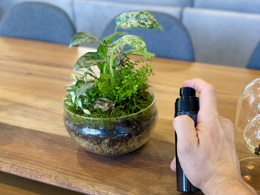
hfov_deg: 67.3
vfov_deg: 53.1
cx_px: 130
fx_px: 195
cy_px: 98
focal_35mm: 26
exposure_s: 1/50
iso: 100
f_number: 1.6
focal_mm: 4.2
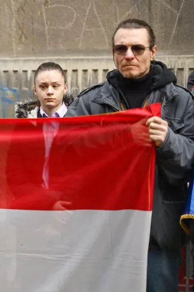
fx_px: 1319
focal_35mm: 163
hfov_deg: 8.4
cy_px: 143
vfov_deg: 12.6
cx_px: -7
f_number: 4
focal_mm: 105
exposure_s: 1/500
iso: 640
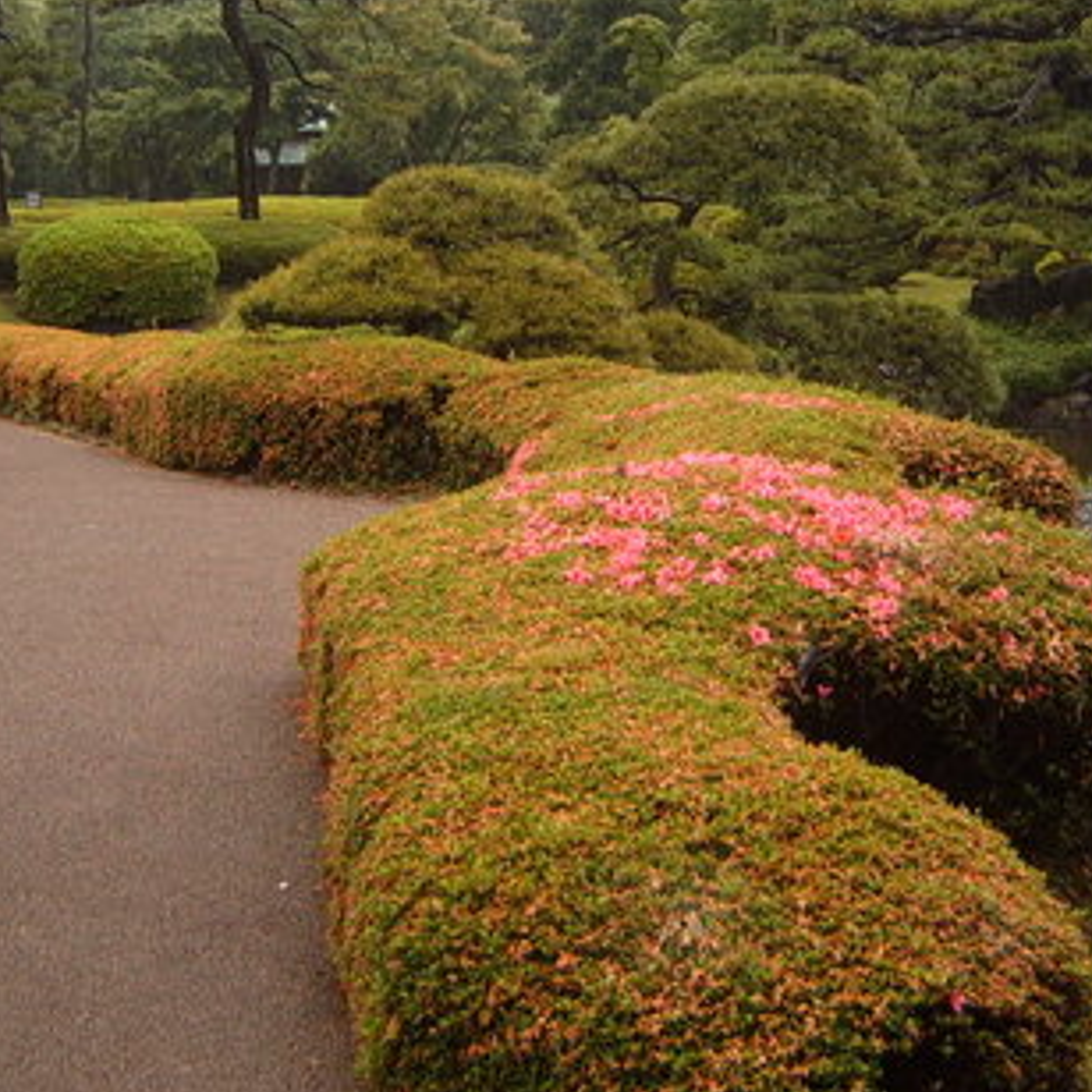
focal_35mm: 68
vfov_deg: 25.2
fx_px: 2427
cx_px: 525
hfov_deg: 25.4
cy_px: 358
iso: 63
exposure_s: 1/125
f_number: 2.9
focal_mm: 6.2
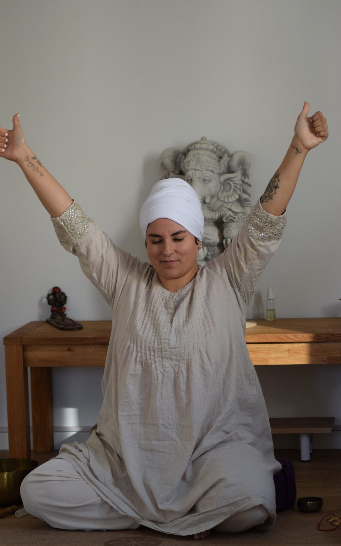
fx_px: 2097
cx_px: 162
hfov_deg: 9.3
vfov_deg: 14.8
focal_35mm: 141
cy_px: 273
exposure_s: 1/160
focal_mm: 92
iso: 800
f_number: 4
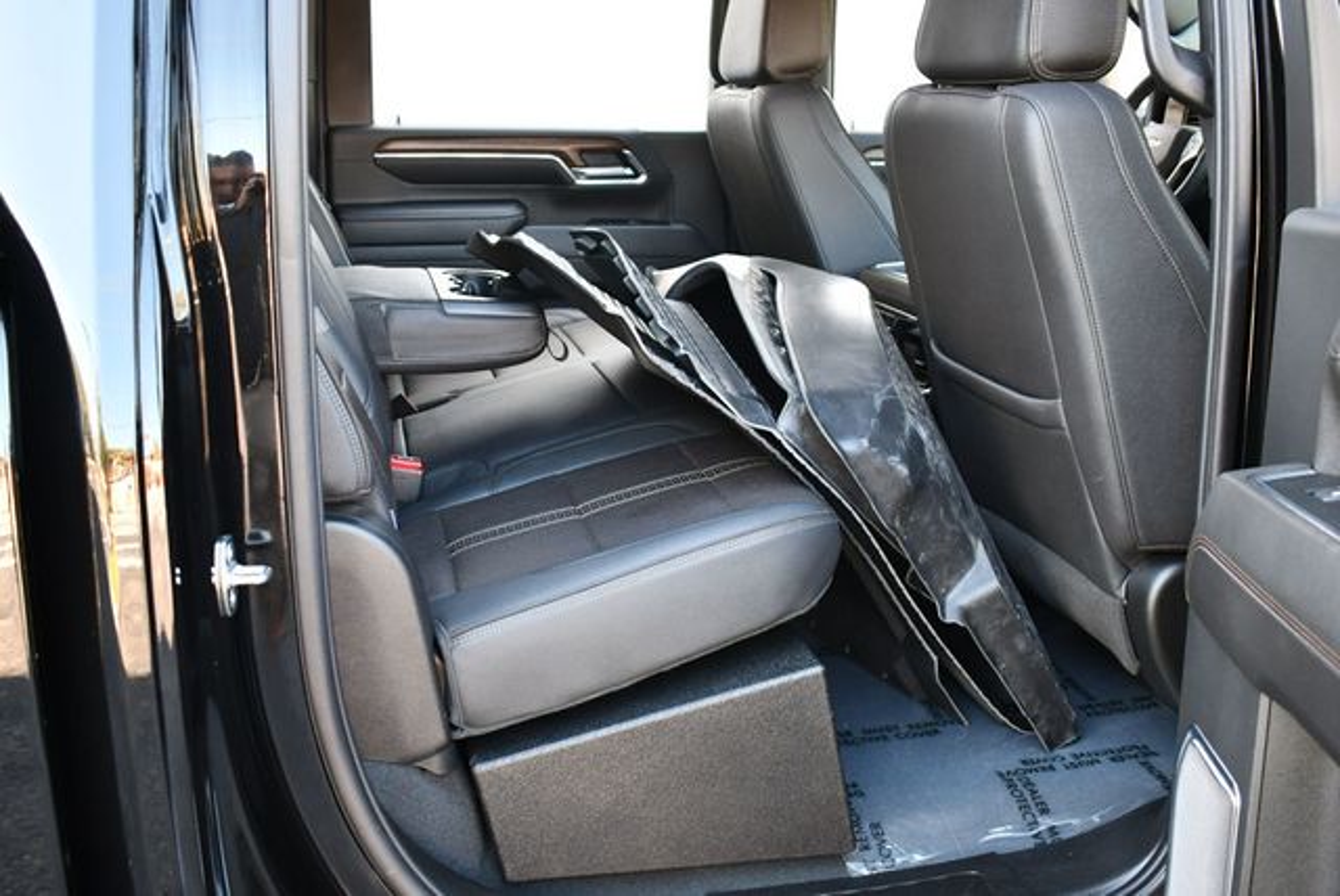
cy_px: 448
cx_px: 670
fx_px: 1341
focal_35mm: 36
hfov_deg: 53.1
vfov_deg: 36.9
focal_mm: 18
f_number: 3.5
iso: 1100
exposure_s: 1/125
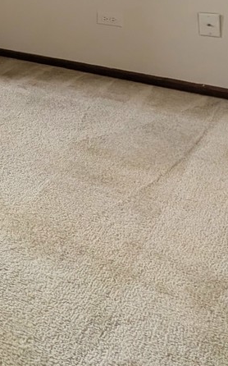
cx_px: -280
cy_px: -52
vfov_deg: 38.4
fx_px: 408
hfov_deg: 16.7
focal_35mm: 41
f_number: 1.7
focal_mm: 2.02
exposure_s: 1/437
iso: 53
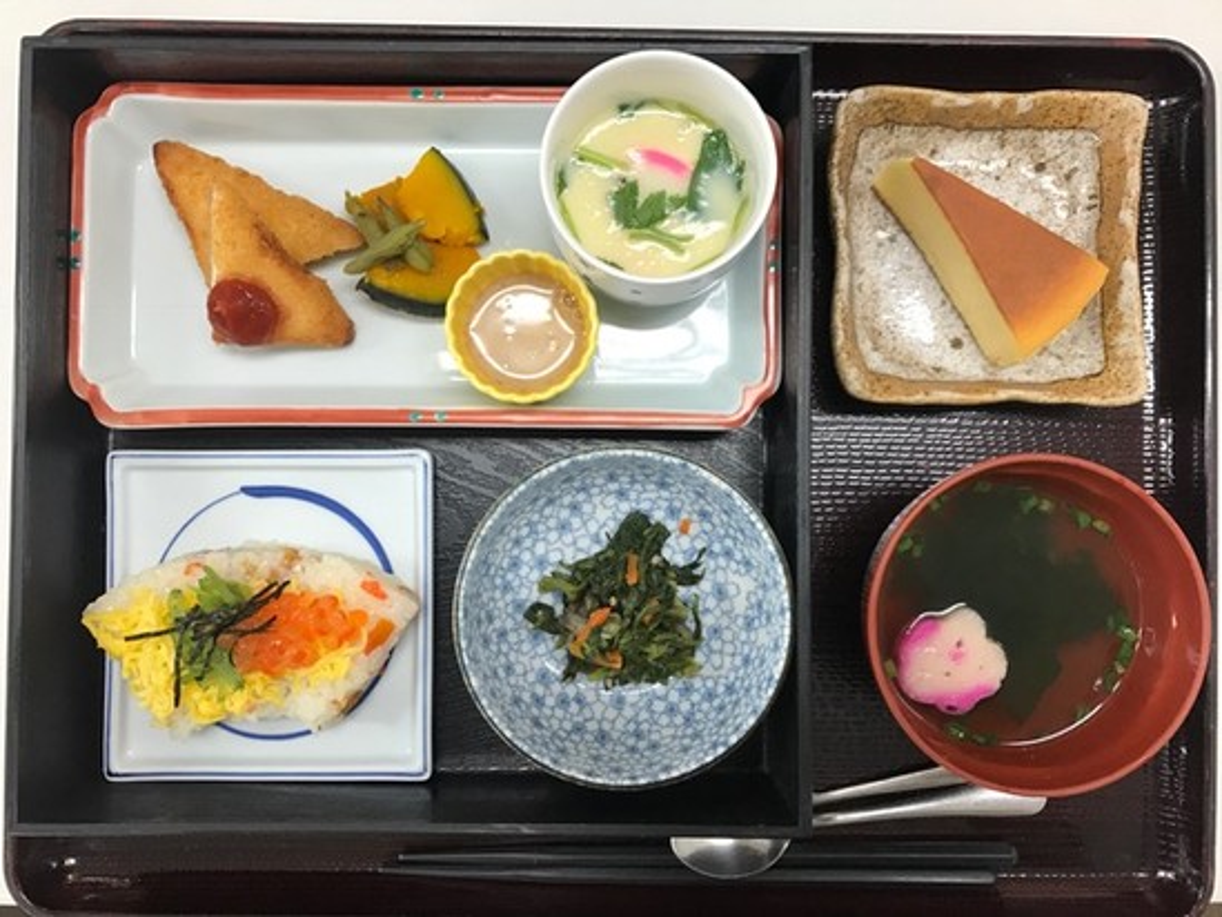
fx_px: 989
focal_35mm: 28
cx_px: 611
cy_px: 458
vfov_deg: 49.8
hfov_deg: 63.4
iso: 25
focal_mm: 3.99
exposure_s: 1/40
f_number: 1.8
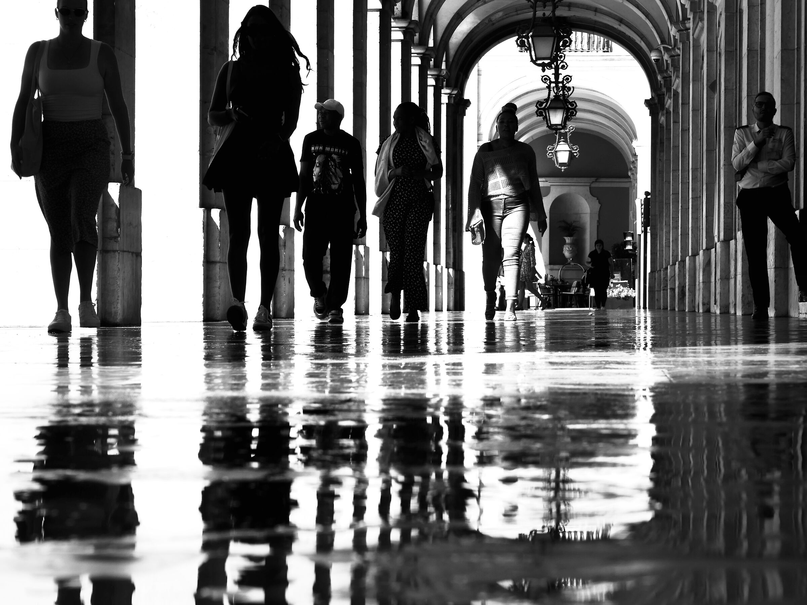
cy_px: 302
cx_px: 404
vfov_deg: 14.0
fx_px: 2471
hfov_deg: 18.5
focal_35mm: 106
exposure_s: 1/500
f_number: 9
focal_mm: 53
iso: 200
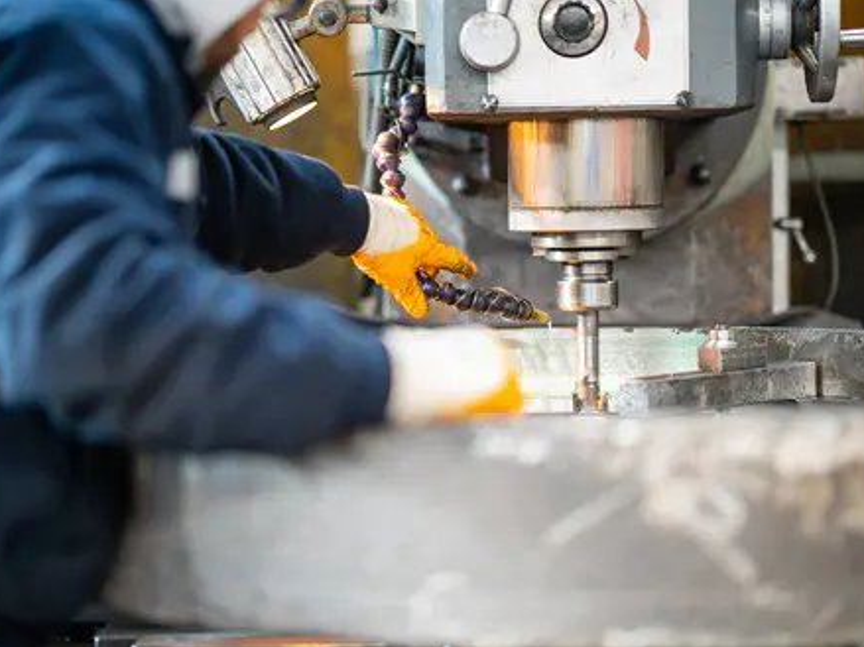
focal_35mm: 93
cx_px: 433
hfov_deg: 21.1
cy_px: 324
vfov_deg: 15.9
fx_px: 2321
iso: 1000
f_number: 1.4
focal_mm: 85
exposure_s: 1/100
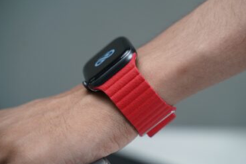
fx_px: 553
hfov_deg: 25.1
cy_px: 87
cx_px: 129
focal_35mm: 81
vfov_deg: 16.8
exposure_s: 1/80
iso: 1250
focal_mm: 75
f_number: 4
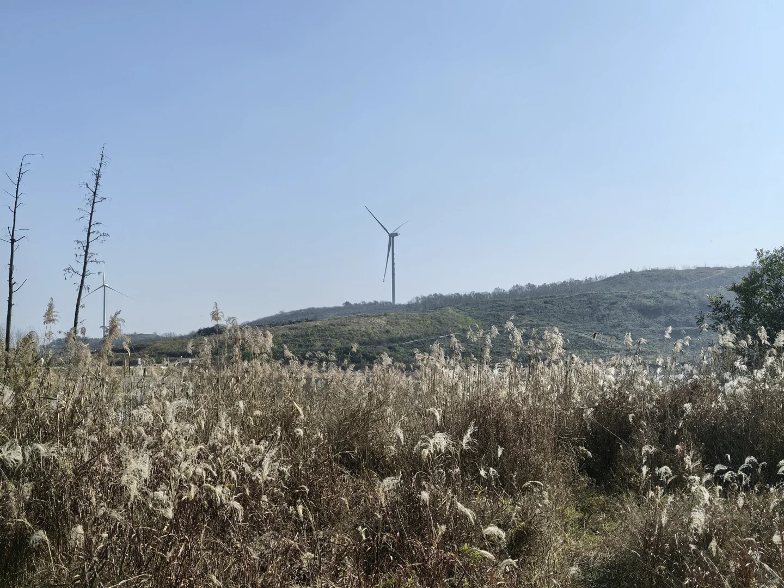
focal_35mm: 38
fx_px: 861
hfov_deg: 49.0
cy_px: 294
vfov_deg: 37.7
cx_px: 392
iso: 50
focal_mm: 5.52
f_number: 1.9
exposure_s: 1/4695
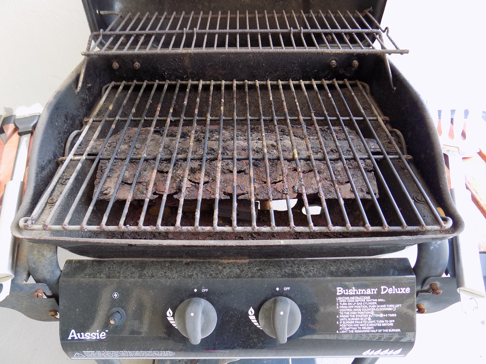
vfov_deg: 56.8
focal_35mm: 24
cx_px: 233
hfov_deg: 71.6
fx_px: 337
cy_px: 180
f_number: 3.1
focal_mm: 4
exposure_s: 1/30
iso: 125
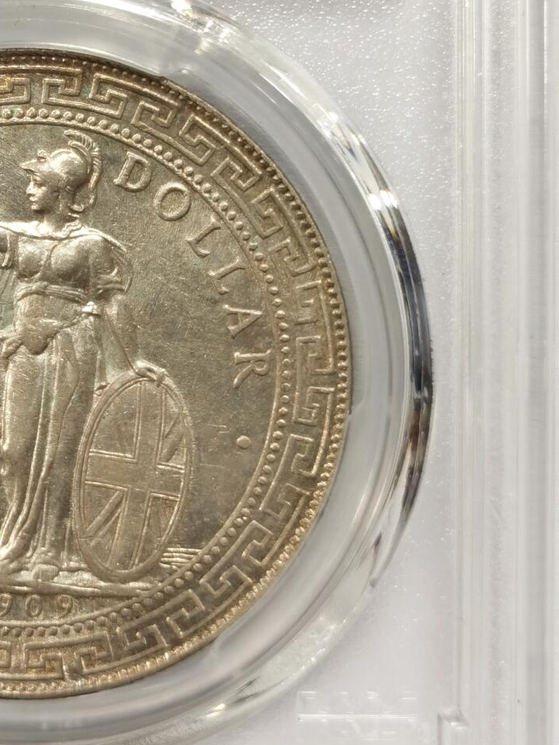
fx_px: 2196
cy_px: 182
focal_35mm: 102
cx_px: 32
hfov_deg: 14.3
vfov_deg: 19.1
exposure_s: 1/100
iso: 100
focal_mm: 5.56
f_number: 16
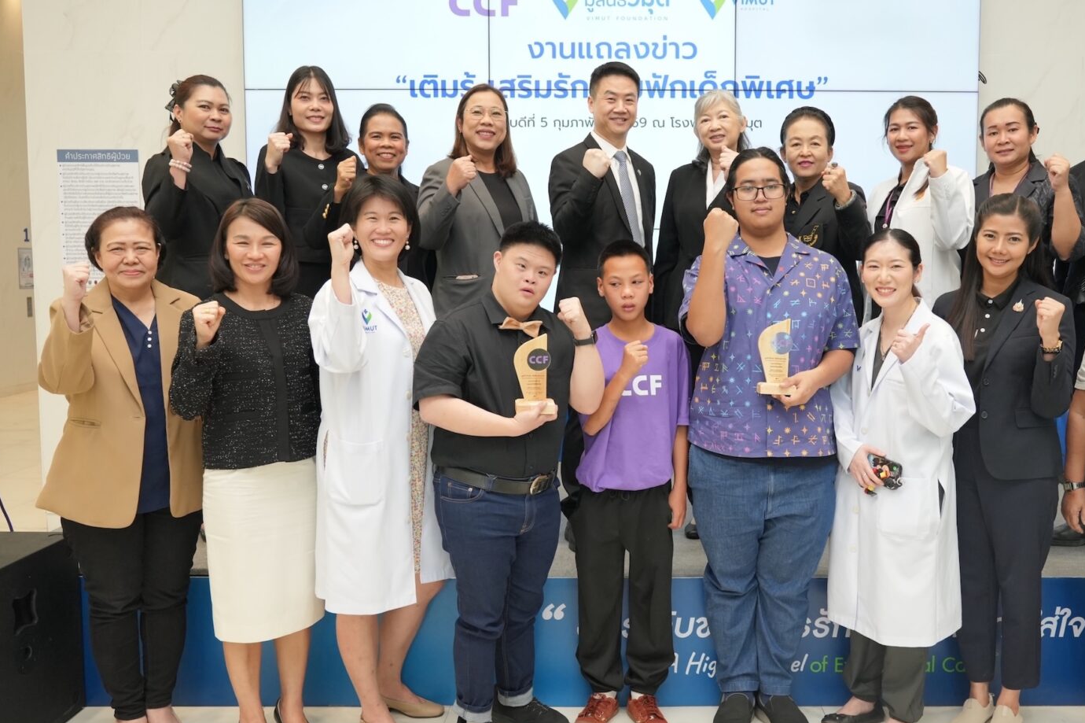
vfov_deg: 41.1
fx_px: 964
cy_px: 339
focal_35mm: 32
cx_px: 629
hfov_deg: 58.4
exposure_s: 1/200
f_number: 4
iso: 1600
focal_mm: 23
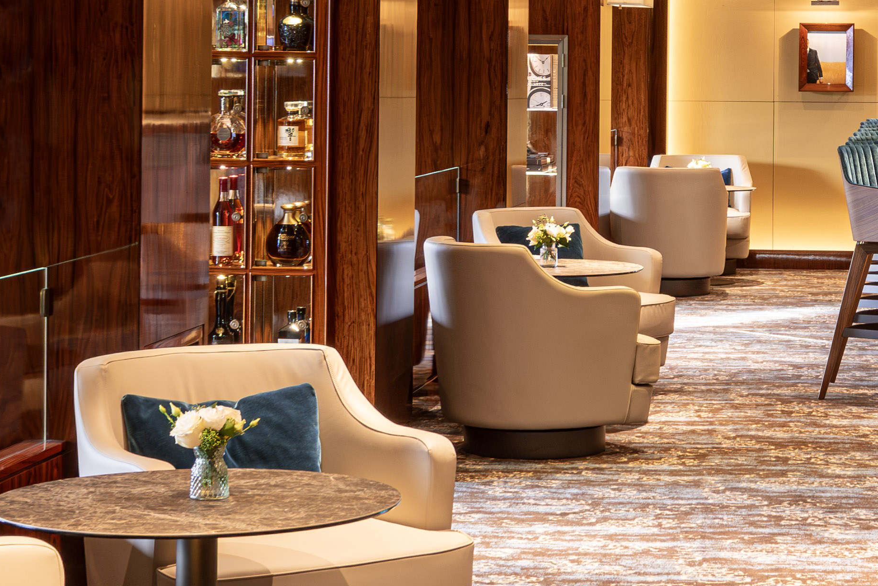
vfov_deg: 12.8
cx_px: 804
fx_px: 2585
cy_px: 72
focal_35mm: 106
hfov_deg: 18.9
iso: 200
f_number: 8
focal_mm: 24
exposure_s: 1/3
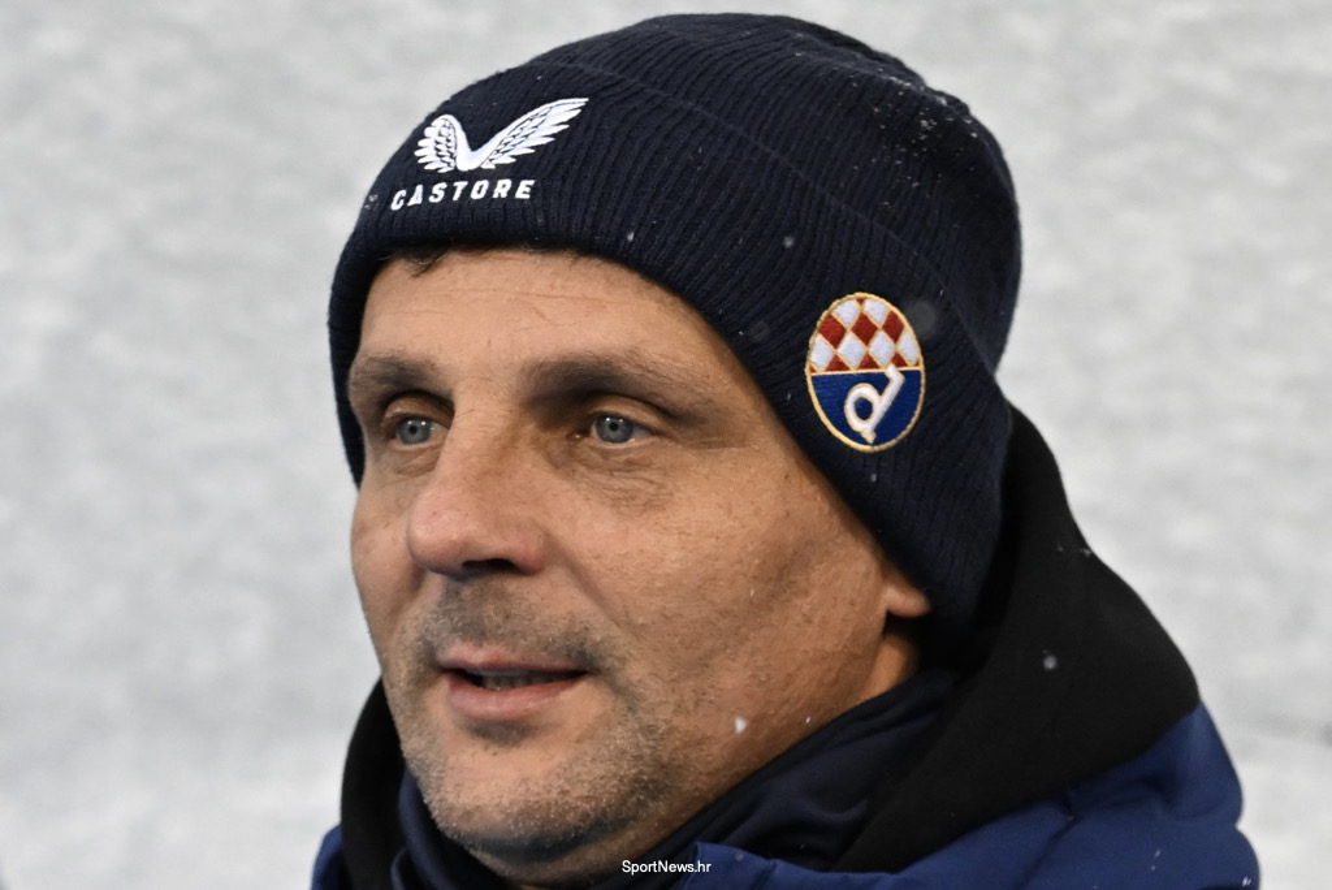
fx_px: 3887
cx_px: 666
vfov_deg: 13.1
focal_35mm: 105
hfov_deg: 19.4
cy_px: 445
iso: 2500
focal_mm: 70
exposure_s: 1/1000
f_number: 3.5
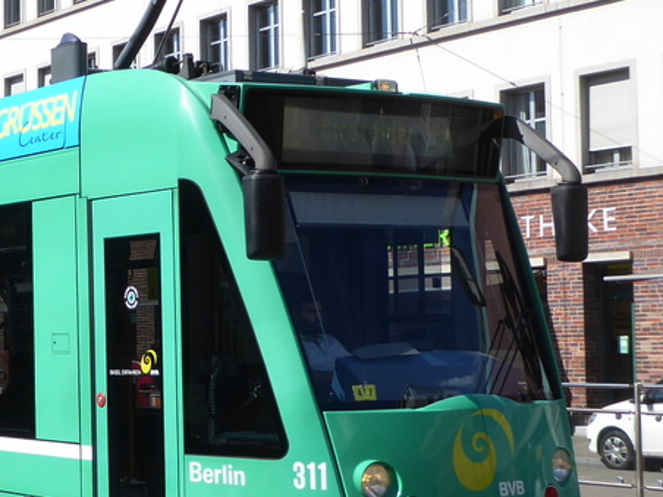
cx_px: 1
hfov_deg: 22.2
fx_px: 1628
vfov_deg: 17.4
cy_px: 262
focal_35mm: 85
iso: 80
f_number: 3.5
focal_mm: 5.4
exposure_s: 1/640
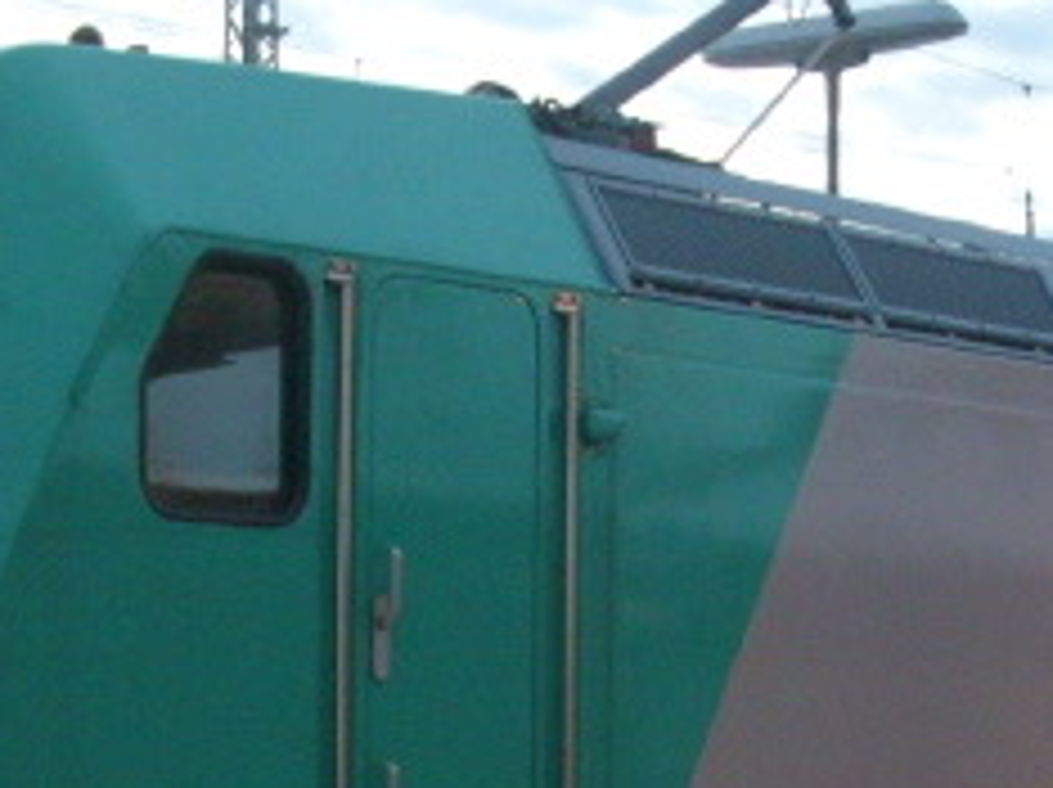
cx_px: 531
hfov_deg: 15.2
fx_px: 3950
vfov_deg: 11.3
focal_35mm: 130
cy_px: 793
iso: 300
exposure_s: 1/8
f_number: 2.8
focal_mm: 6.3
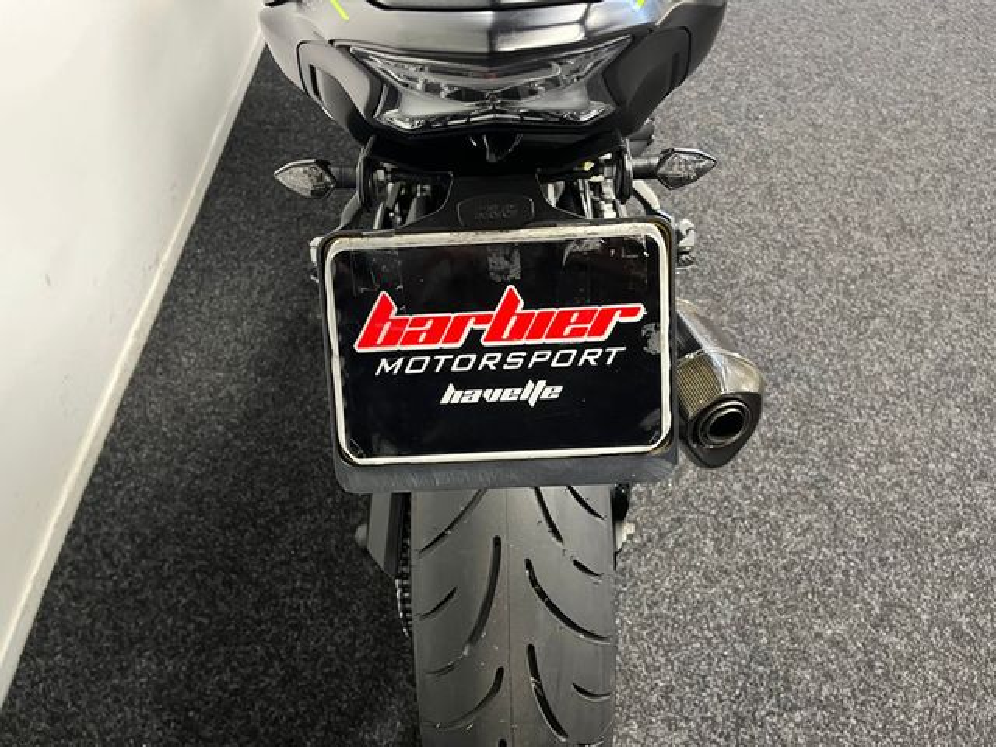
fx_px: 748
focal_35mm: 26
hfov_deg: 67.3
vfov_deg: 53.1
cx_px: 498
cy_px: 374
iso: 400
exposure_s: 1/33
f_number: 1.6
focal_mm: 5.1
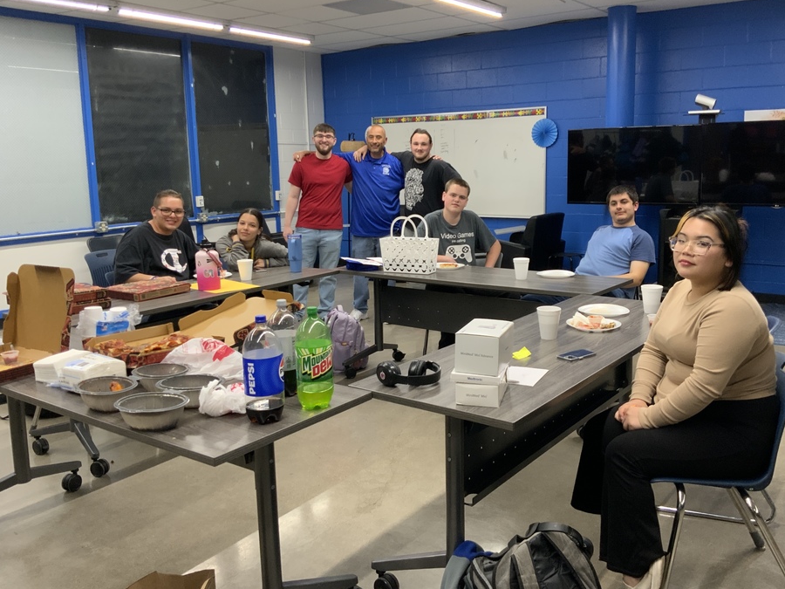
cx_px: 426
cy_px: 269
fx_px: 748
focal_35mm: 33
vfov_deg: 42.9
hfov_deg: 55.3
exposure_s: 1/60
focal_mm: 3
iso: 125
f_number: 1.8
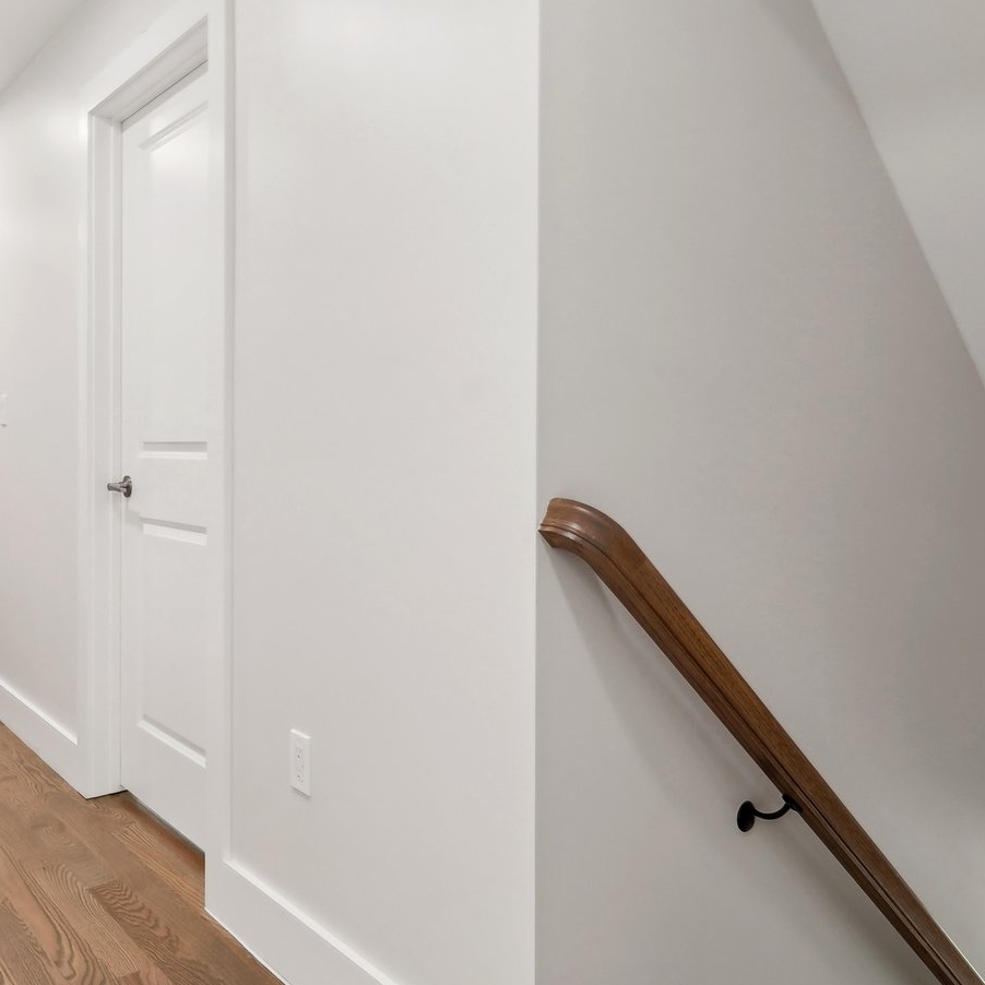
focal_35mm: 27
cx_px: 392
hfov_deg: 58.6
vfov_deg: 58.7
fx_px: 869
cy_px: 410
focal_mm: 14
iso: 400
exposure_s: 1/15
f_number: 8
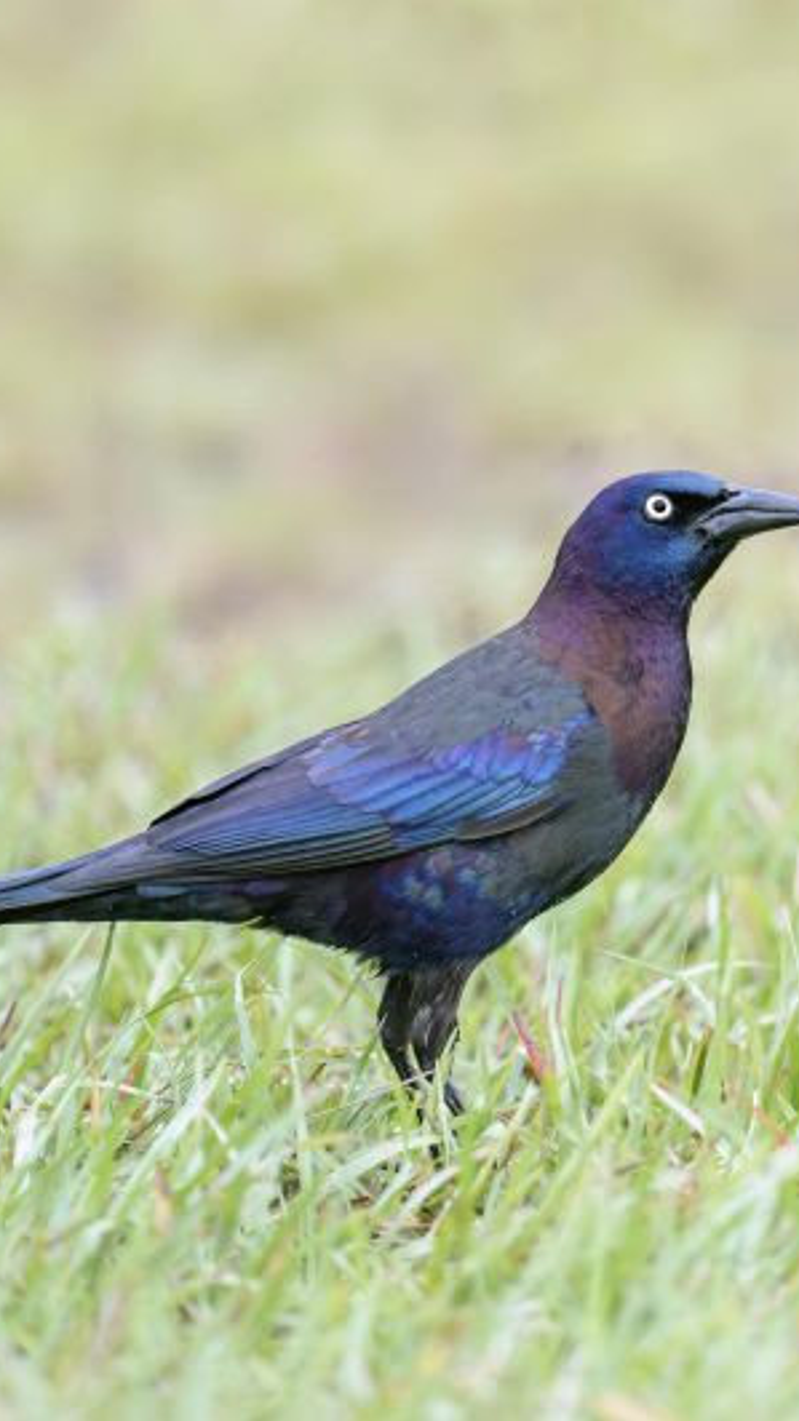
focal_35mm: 946
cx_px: 540
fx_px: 35653
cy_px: 710
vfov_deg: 2.3
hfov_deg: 1.3
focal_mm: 600
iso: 2500
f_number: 4
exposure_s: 1/500
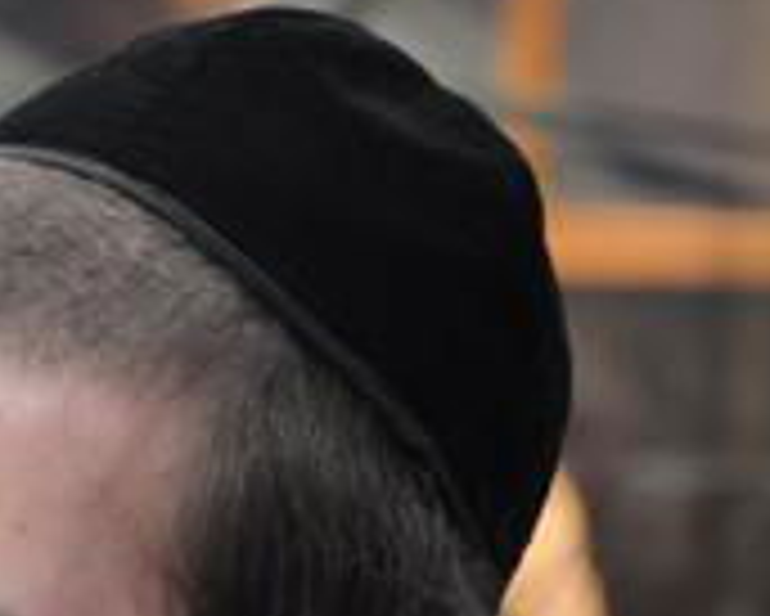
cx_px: -729
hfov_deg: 5.7
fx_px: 7502
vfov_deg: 4.7
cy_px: 1018
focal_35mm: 329
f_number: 2.8
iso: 800
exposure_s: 1/80
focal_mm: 50
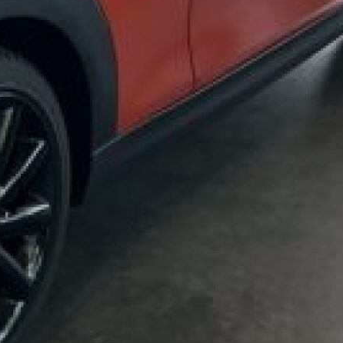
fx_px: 1155
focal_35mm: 103
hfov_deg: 15.9
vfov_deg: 16.2
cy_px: -80
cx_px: -125
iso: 32
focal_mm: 5.7
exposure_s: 1/123
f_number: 1.5
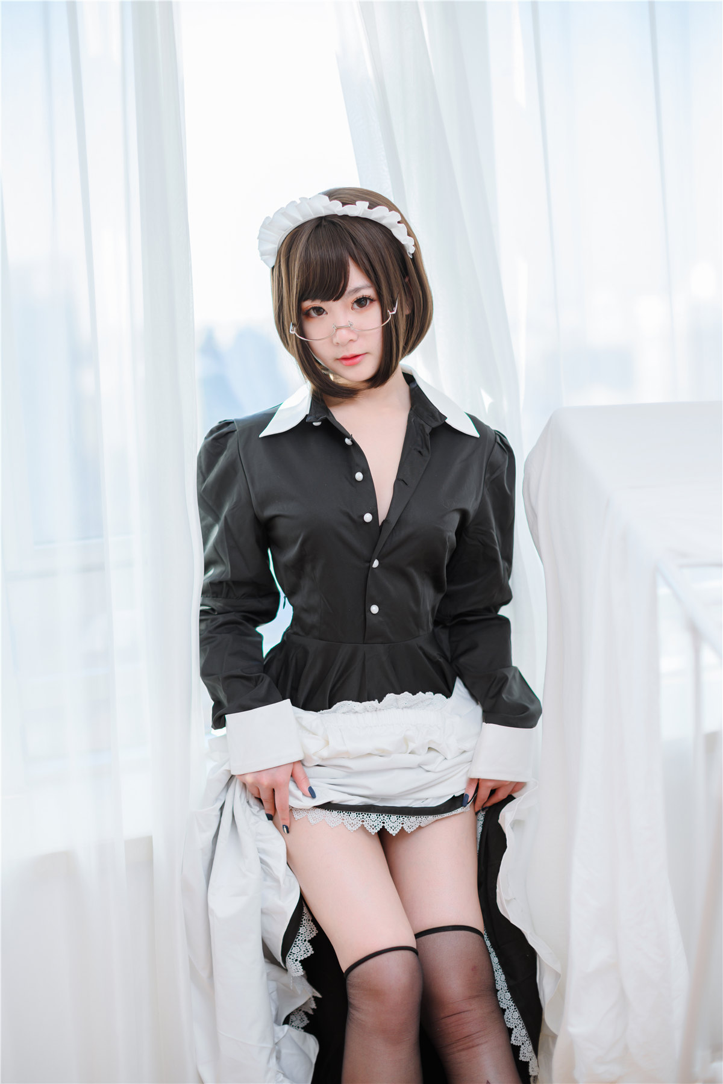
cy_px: 542
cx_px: 362
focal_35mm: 50
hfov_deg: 27.0
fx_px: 1506
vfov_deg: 39.6
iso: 64
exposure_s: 1/200
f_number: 2
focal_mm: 50
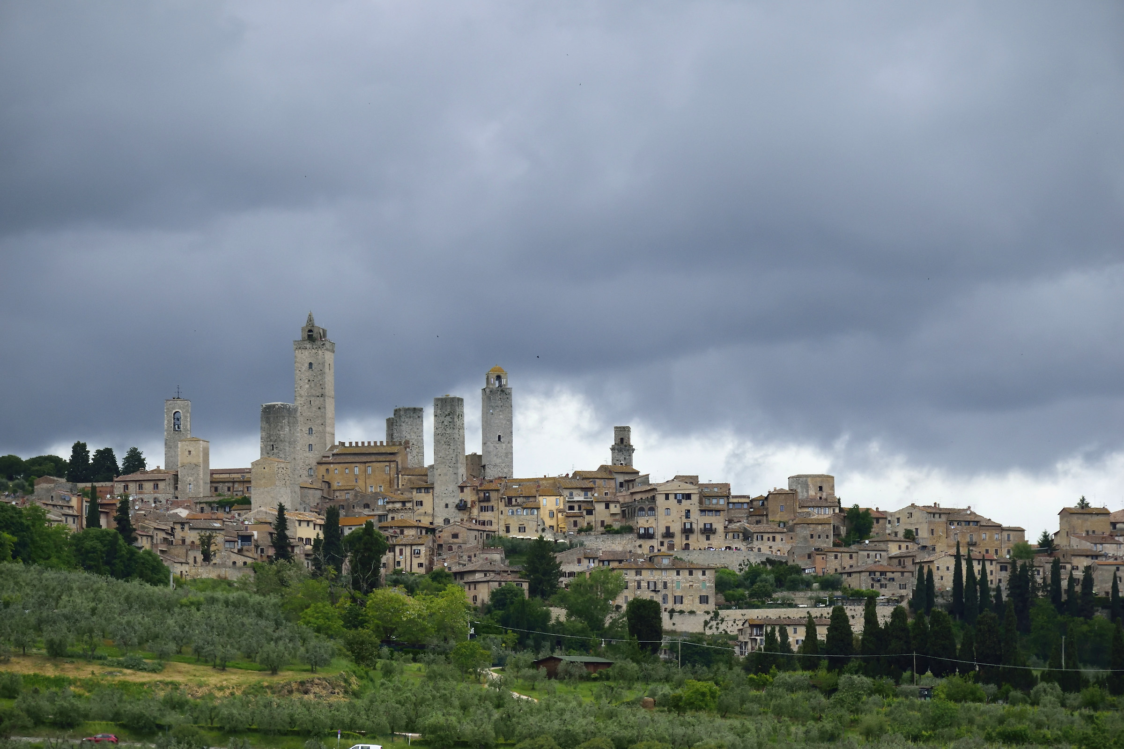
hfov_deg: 15.2
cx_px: 562
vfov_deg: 10.2
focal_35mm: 135
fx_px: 4214
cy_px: 374
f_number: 11
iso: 800
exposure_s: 1/1250
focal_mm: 90
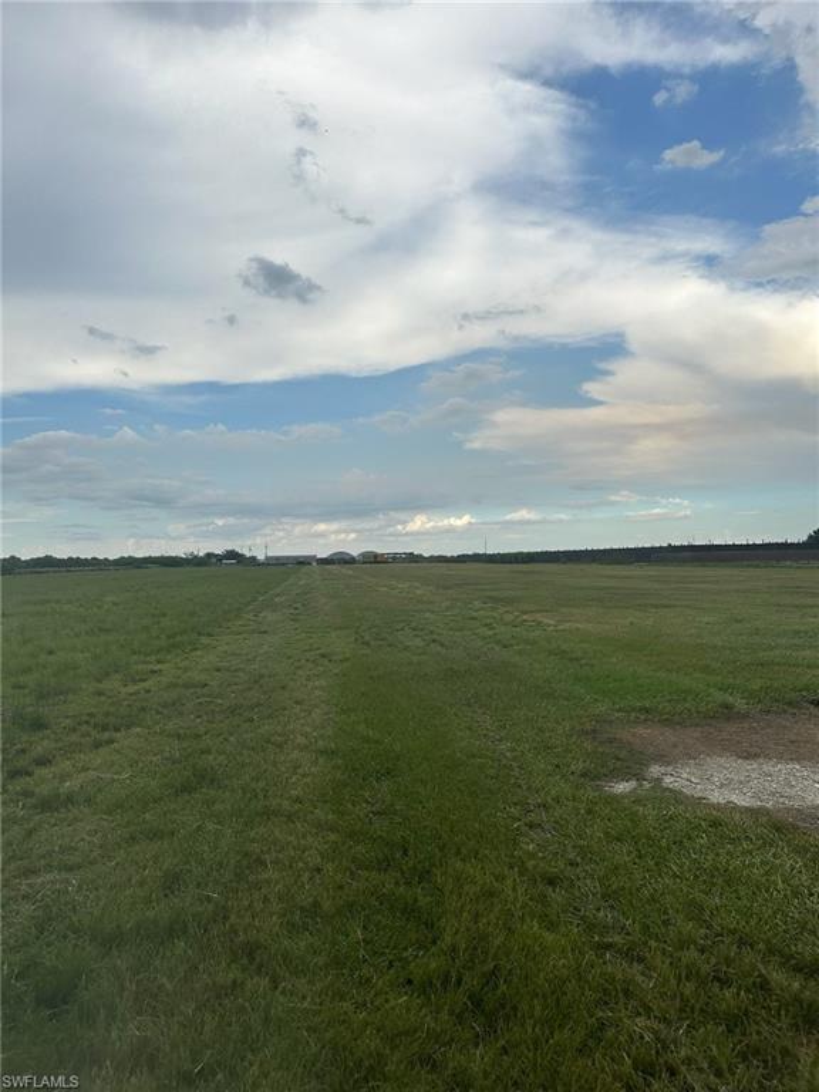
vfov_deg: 71.6
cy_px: 546
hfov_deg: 56.8
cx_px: 410
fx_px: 757
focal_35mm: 24
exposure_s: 1/3597
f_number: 1.78
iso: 80
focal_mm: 6.86
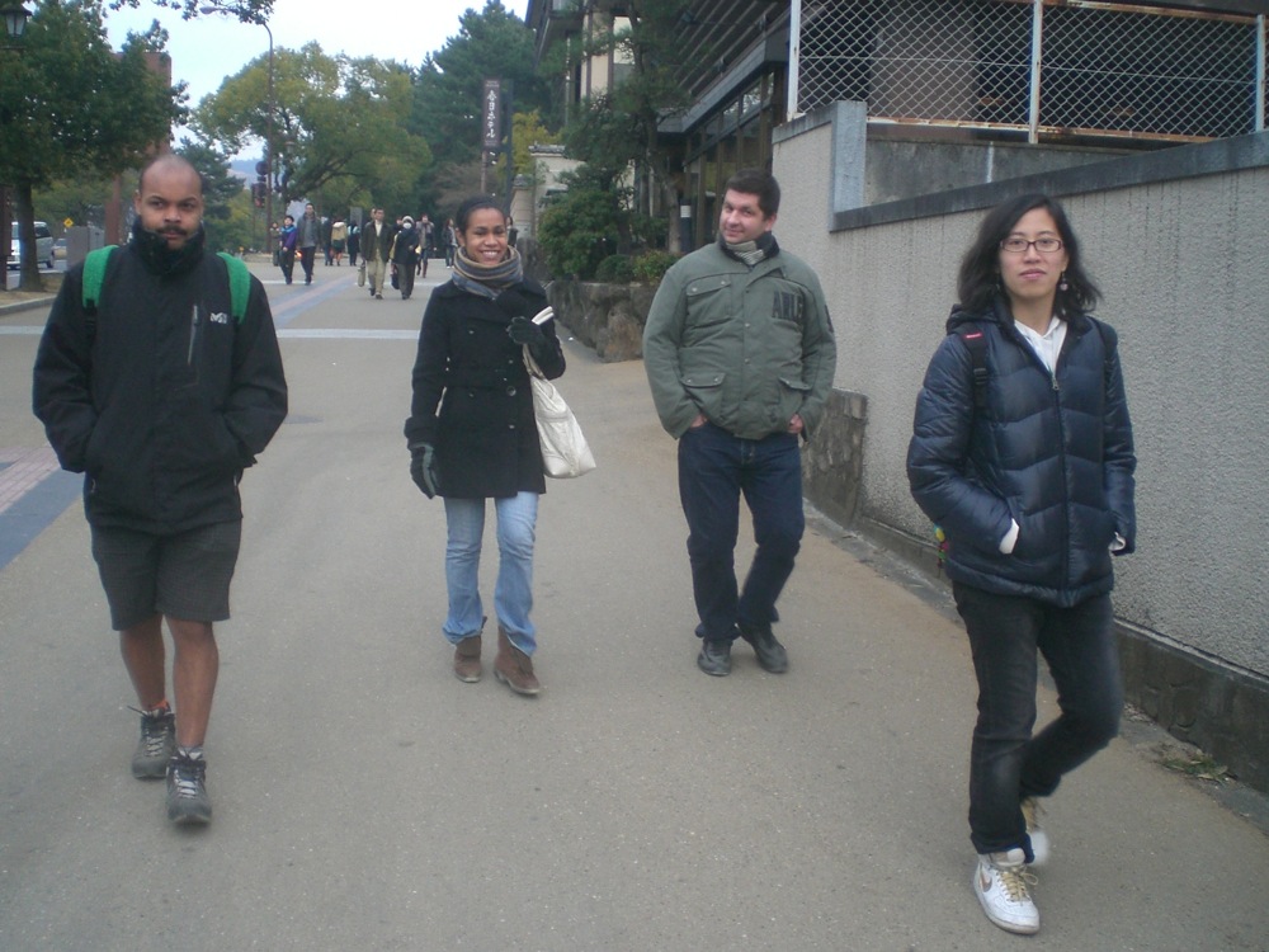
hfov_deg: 49.0
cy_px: 476
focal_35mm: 38
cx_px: 634
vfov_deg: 37.7
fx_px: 1393
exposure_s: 1/100
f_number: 3.1
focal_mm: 6.3
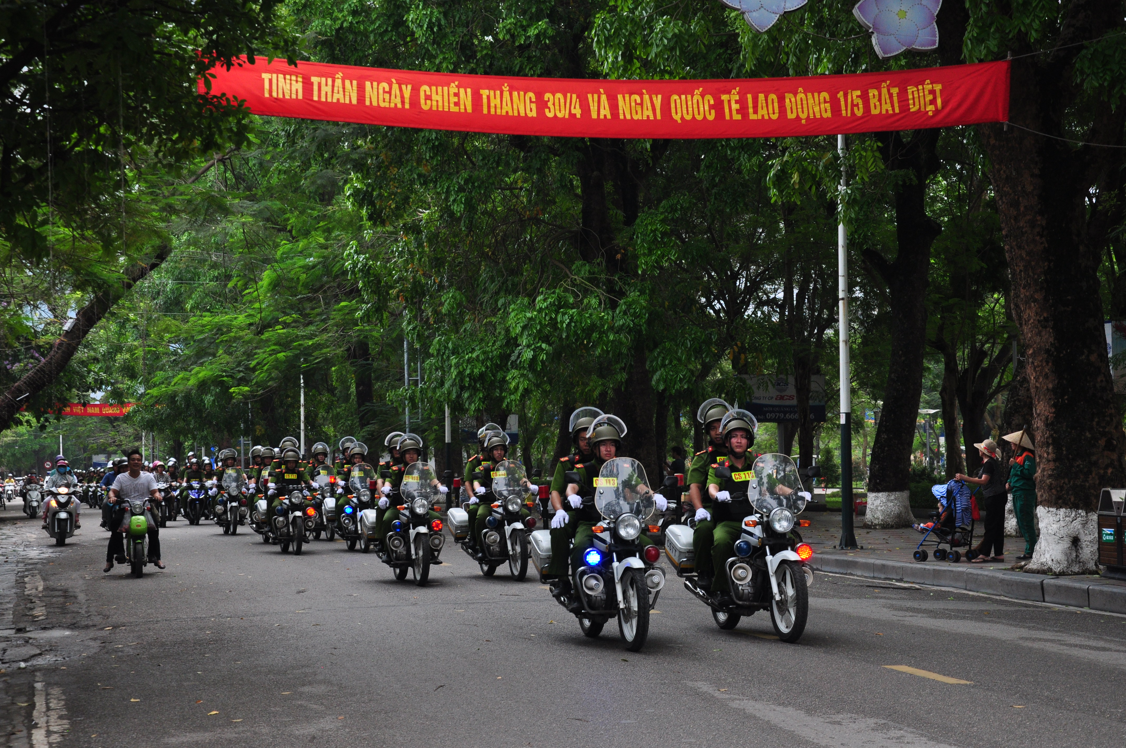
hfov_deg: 29.9
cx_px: 563
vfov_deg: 20.1
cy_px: 374
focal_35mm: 68
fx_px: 2109
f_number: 6.3
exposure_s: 1/500
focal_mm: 45
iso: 500
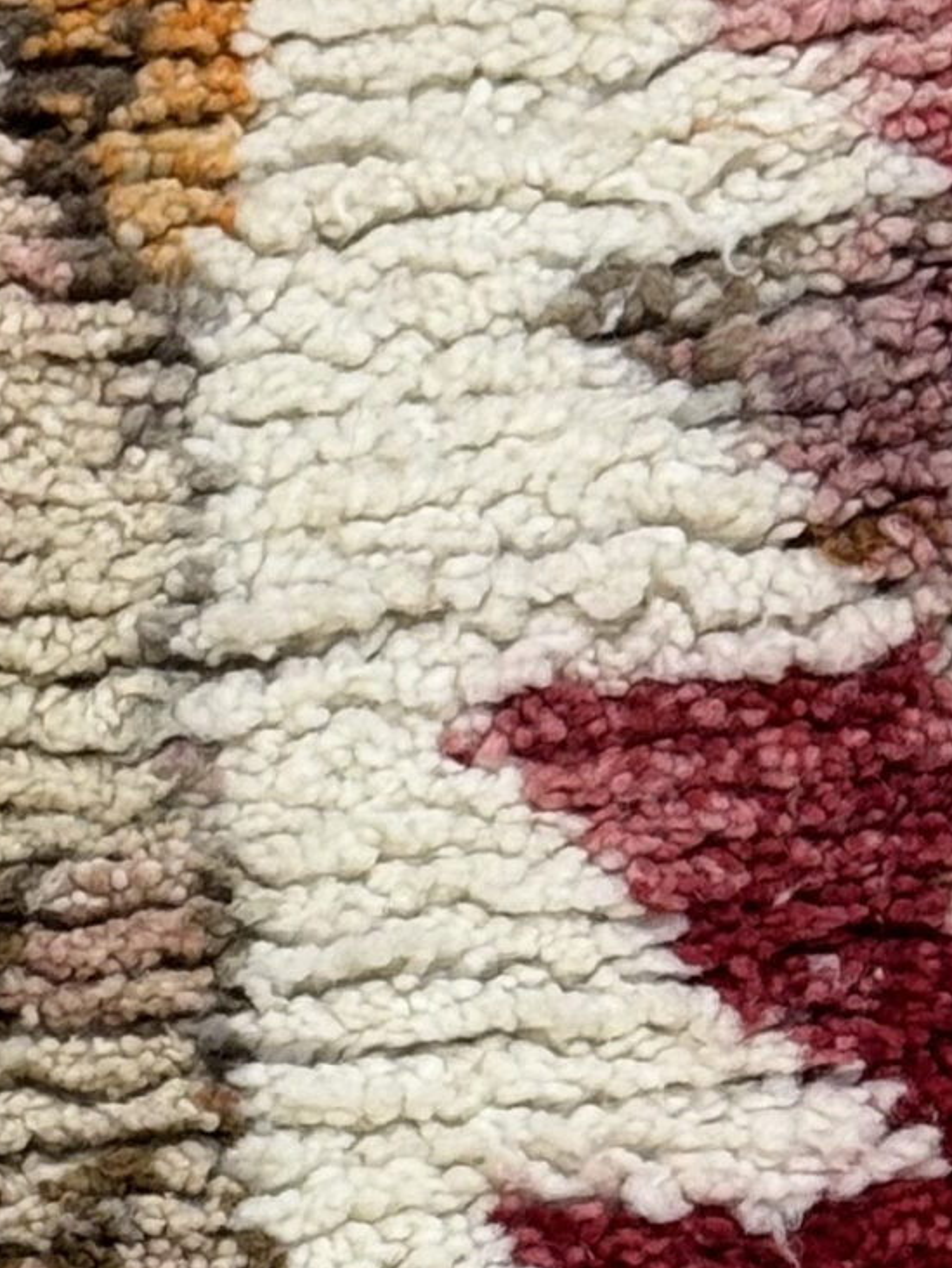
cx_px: -487
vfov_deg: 11.8
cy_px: 760
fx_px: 6155
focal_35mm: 168
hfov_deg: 8.6
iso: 80
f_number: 1.78
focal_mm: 6.76
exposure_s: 1/50
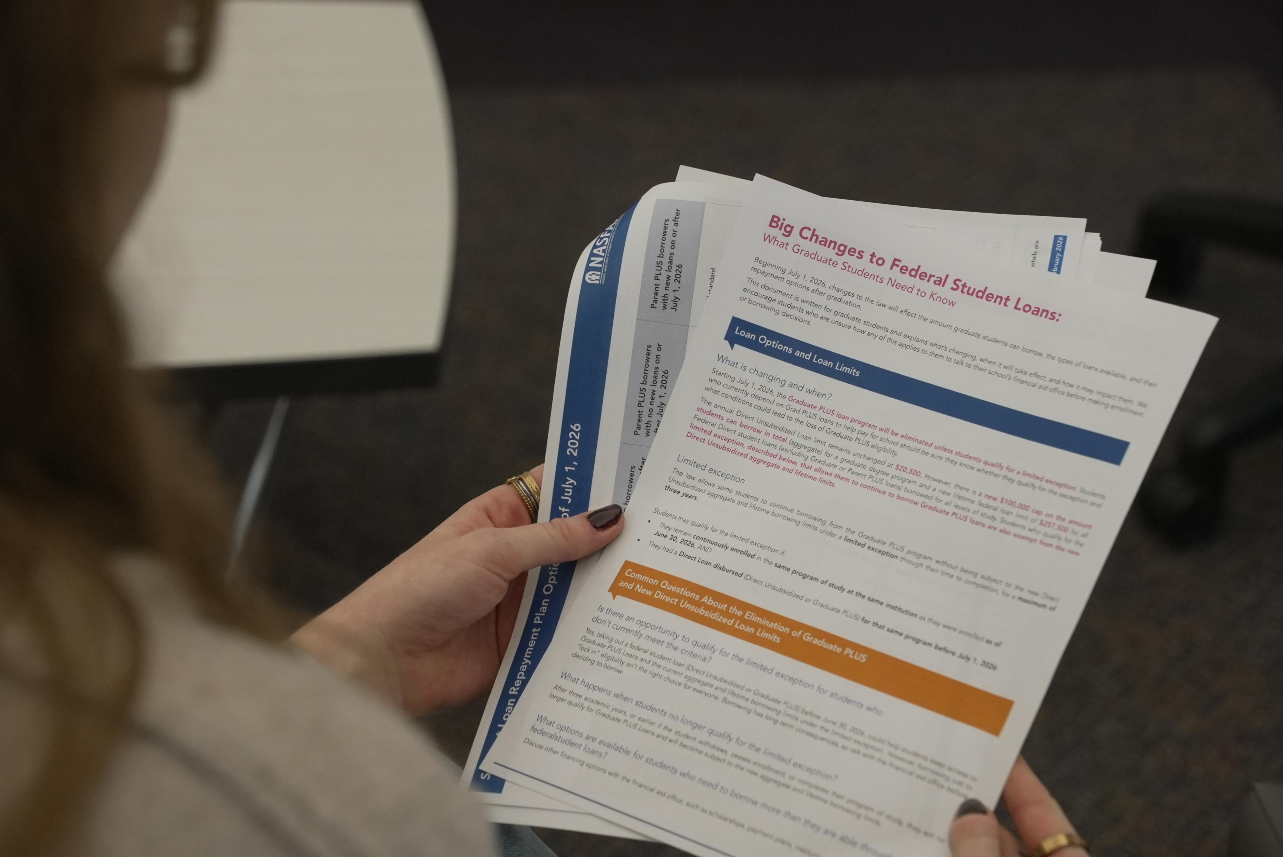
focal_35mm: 95
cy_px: 428
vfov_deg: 14.4
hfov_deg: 21.4
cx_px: 642
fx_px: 3387
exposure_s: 1/200
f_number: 5.6
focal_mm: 95
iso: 4000
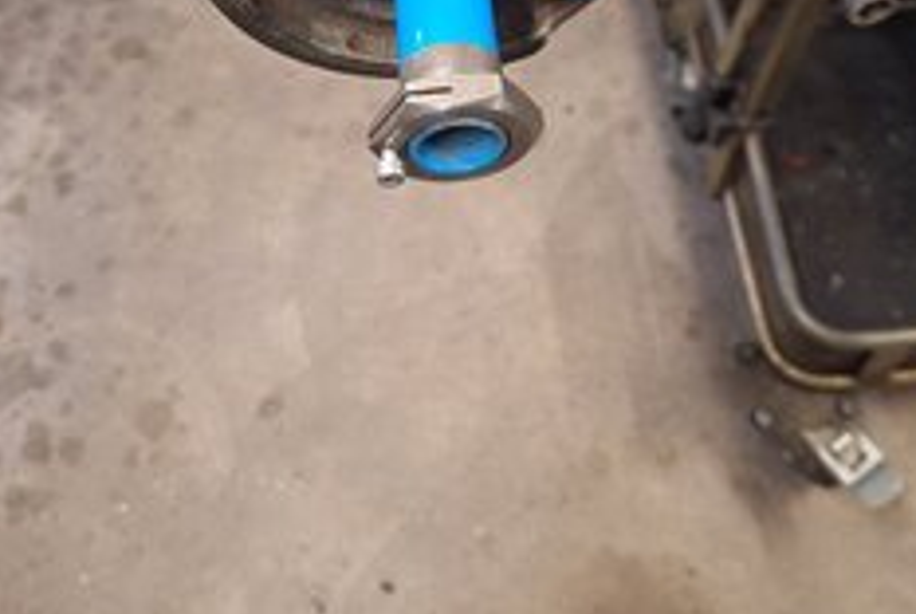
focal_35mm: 41
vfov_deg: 31.2
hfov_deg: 47.1
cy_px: 59
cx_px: 554
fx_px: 1045
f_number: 1.8
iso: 320
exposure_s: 1/33
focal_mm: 5.54
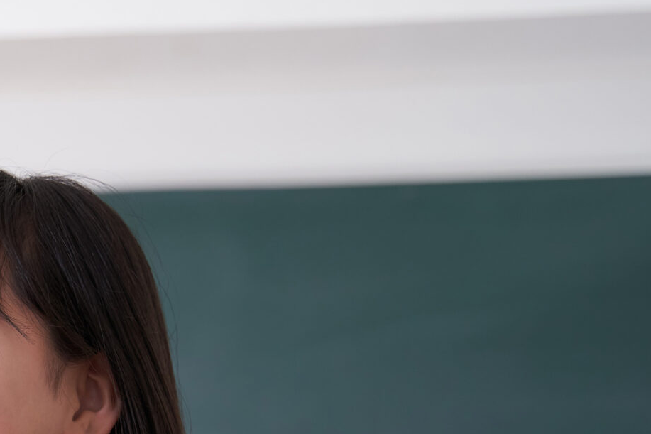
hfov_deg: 14.5
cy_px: 495
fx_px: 2423
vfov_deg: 10.1
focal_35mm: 134
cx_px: -246
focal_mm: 48
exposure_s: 1/100
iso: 640
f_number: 4
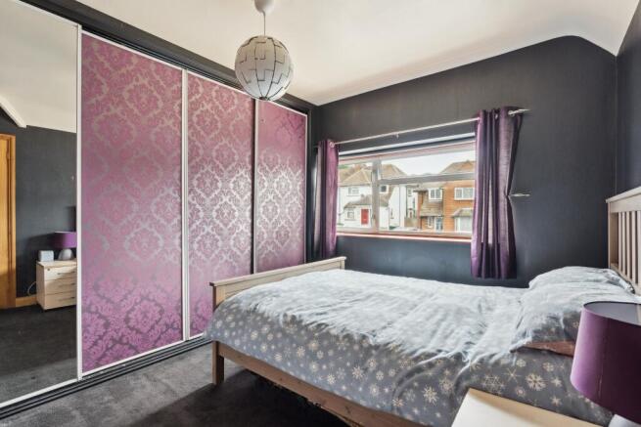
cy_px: 214
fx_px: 285
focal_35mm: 16
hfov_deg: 96.7
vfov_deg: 73.8
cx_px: 320
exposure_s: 1/60
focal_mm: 16
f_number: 7.1
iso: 640
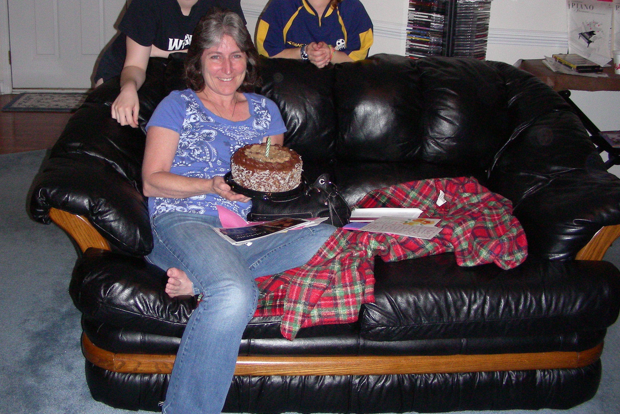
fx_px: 758
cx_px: 283
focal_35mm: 44
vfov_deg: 30.4
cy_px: 161
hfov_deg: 44.5
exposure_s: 1/60.1
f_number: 3.5
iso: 200
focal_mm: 6.3
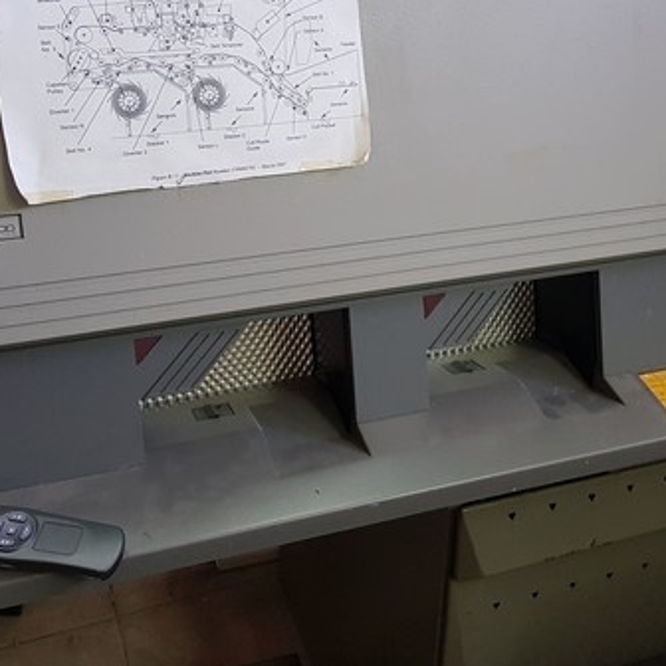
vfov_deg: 40.5
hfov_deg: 40.9
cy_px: 236
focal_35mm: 41
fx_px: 892
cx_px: 345
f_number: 1.7
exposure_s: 1/33
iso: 200
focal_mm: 4.2
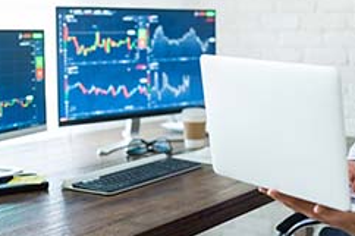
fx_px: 670
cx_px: 288
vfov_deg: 19.9
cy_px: 78
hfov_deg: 29.0
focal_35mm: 68
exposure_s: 1/100
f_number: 1.8
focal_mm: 35
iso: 800
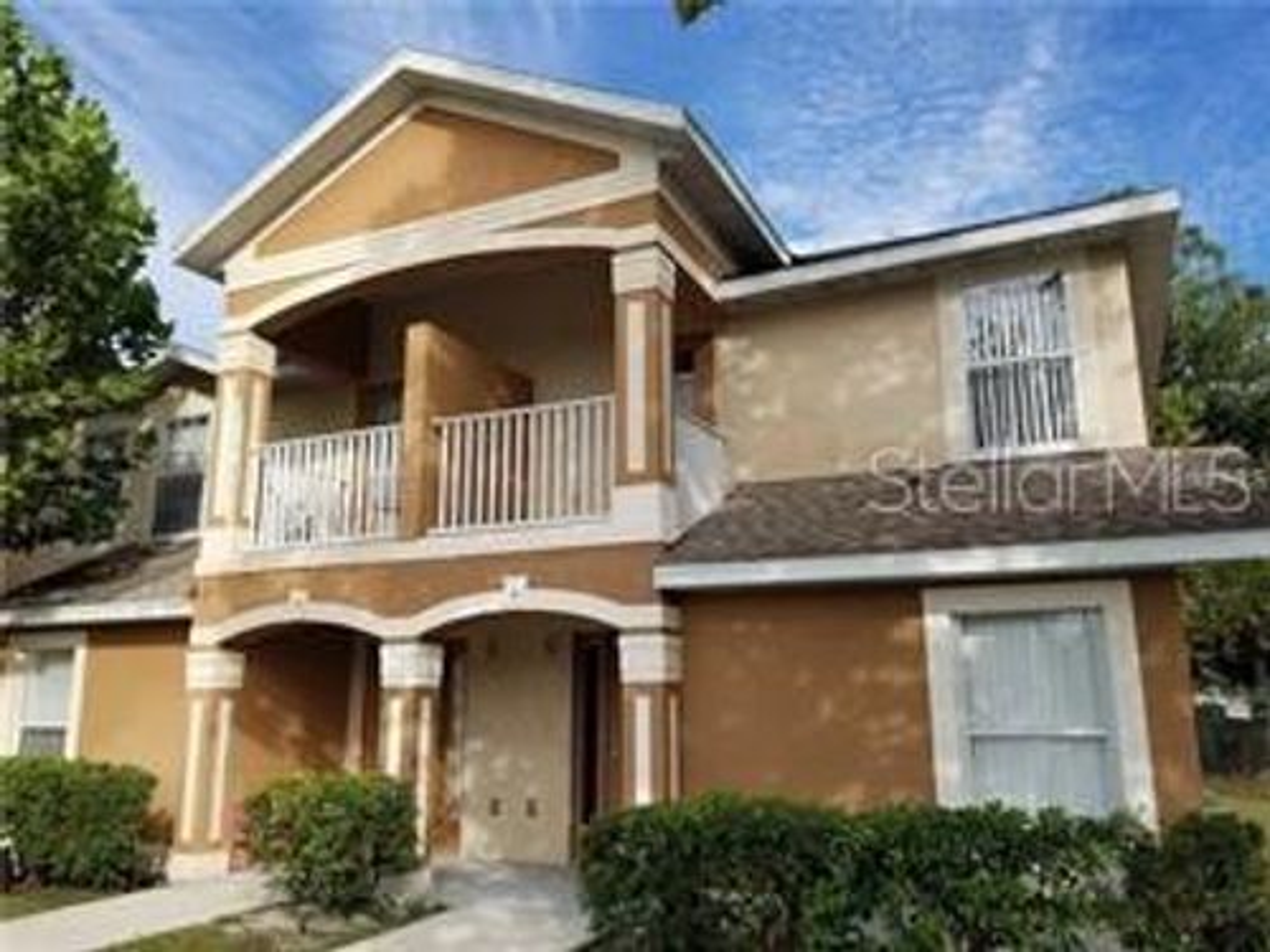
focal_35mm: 26
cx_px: 635
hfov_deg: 67.3
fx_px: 954
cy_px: 476
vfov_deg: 53.1
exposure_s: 1/1900
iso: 50
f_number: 1.7
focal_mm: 4.3
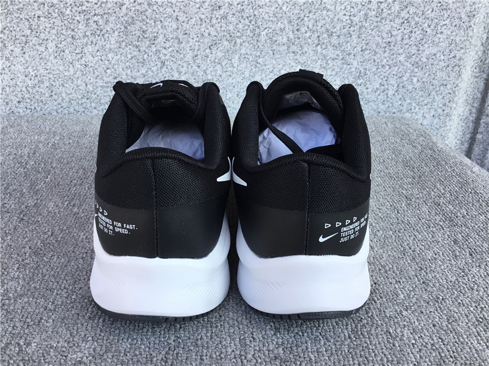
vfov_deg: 45.4
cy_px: 183
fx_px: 438
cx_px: 244
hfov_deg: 58.4
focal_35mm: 31
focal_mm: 3.3
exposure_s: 1/185
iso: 25
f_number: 2.4
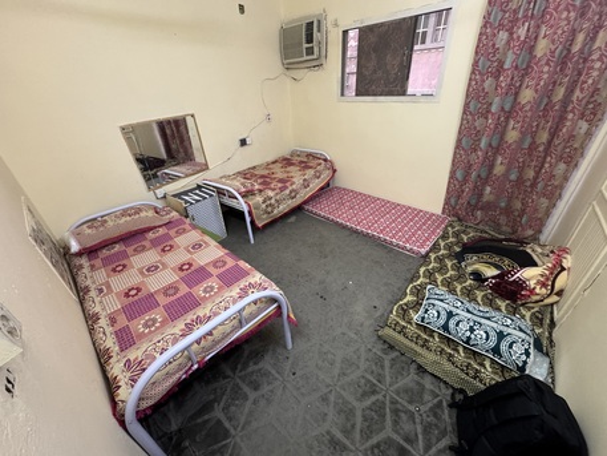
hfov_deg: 102.0
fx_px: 246
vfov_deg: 85.7
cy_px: 228
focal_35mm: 14
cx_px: 304
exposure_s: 1/60
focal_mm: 2.22
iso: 400
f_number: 2.2
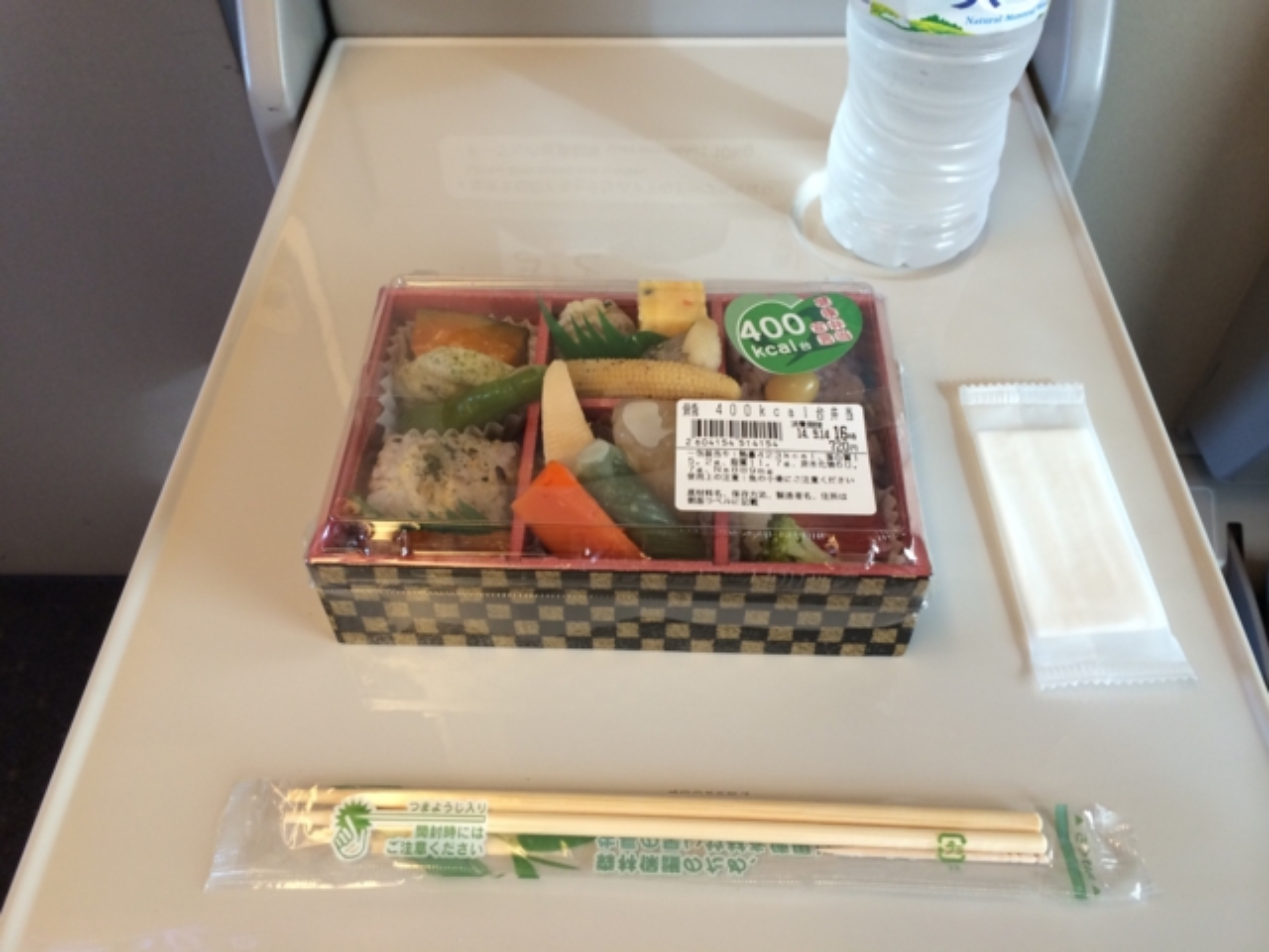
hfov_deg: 60.0
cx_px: 634
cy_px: 476
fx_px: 1100
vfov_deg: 46.8
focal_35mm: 30
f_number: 2.2
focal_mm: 4.12
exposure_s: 1/30
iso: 80
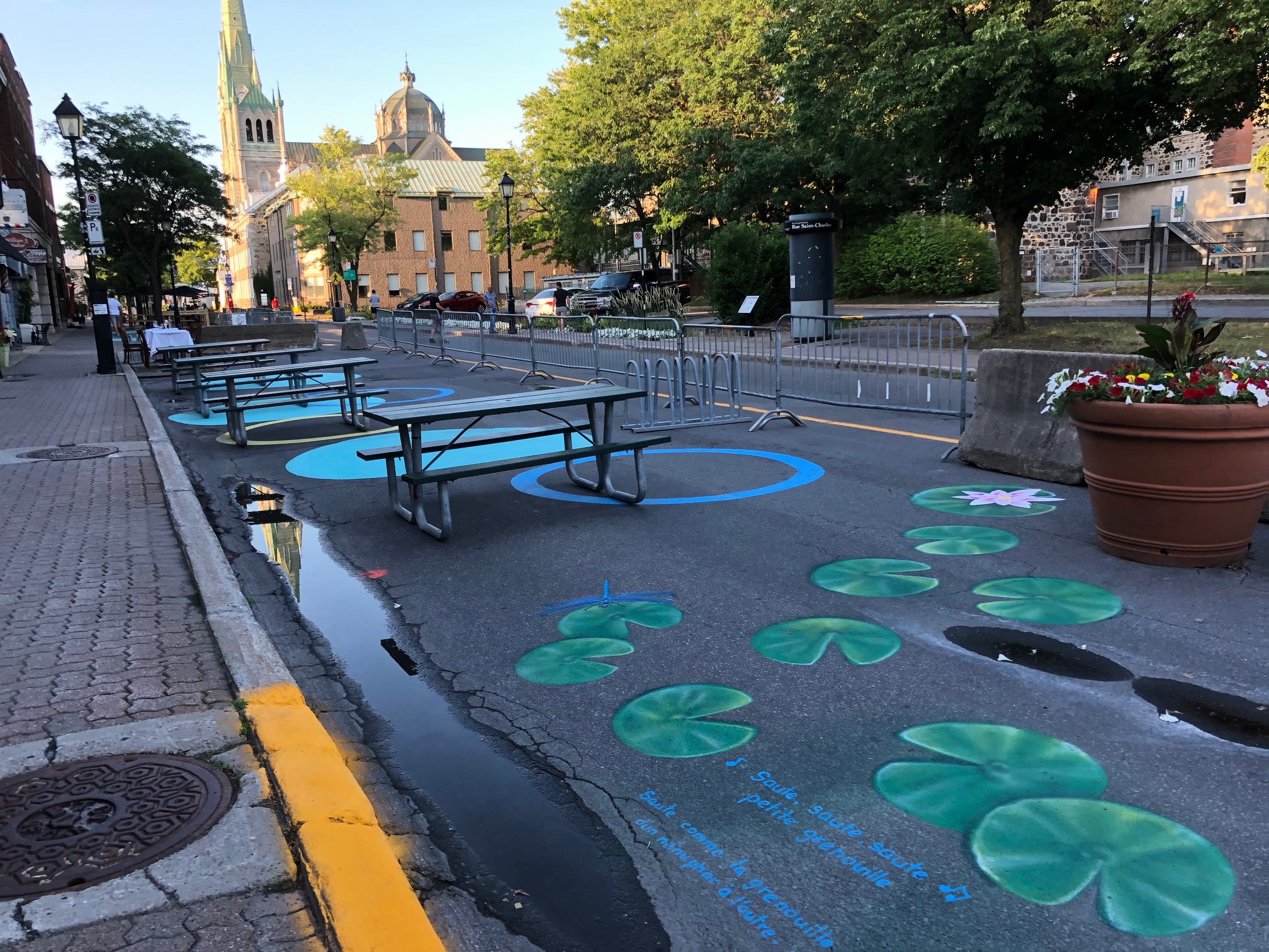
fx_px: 1026
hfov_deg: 63.4
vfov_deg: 49.7
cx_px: 634
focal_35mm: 28
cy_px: 476
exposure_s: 1/120
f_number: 1.8
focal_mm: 3.99
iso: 40
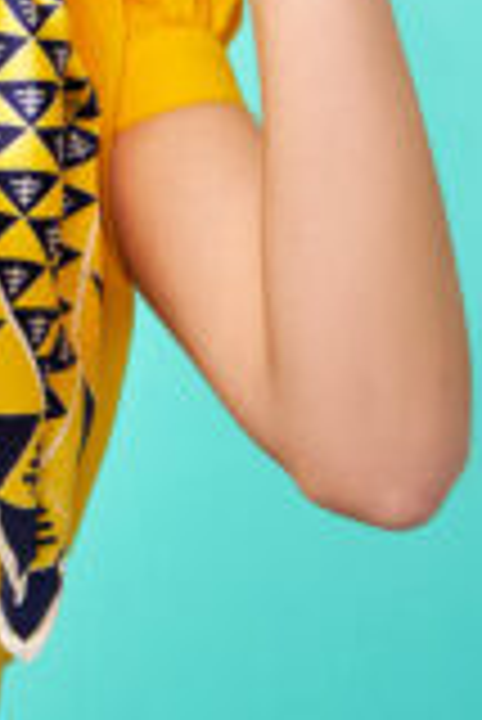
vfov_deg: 13.3
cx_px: -158
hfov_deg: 9.1
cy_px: -207
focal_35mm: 149
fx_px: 2986
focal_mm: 53
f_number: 13
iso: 100
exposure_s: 1/200
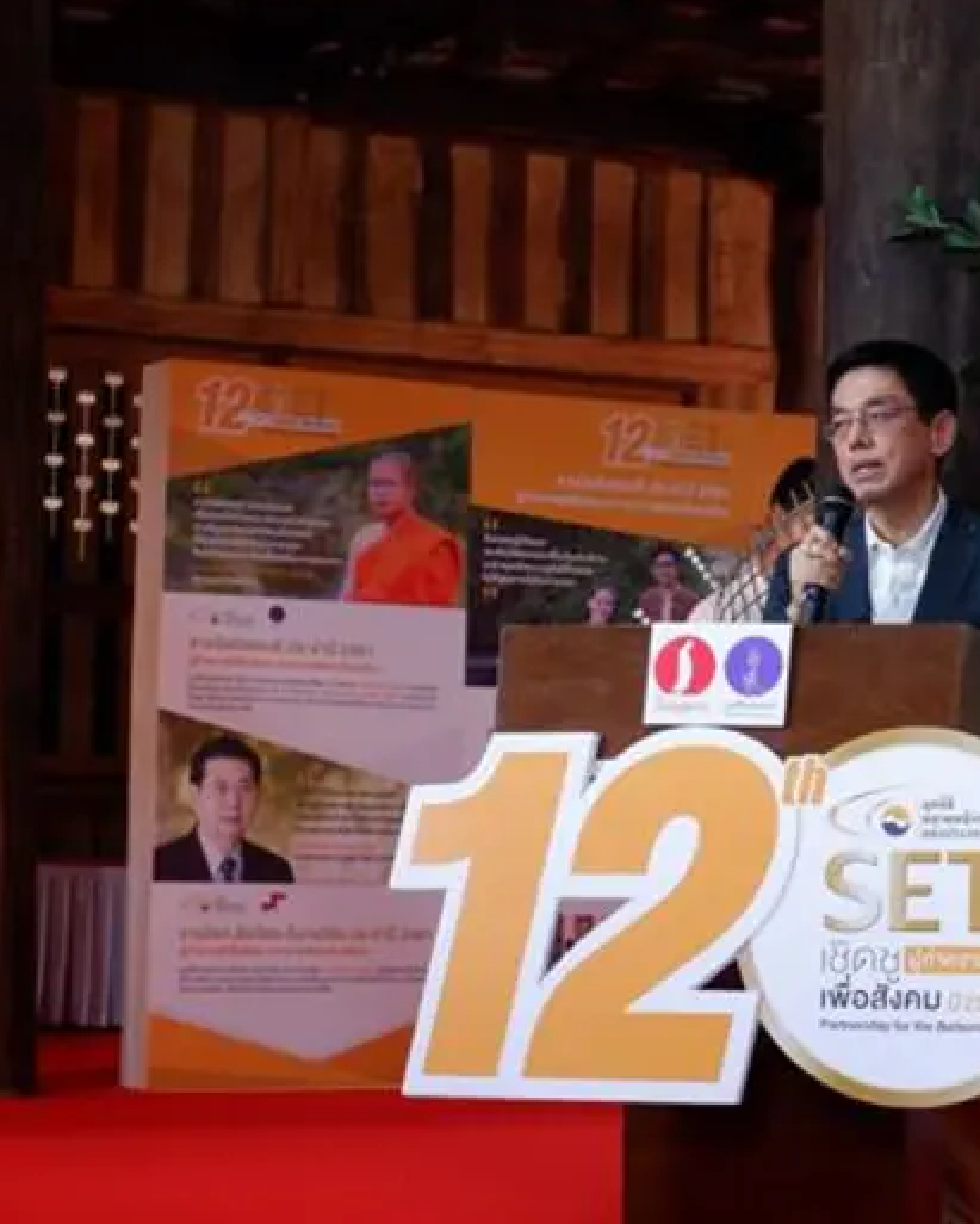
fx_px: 3514
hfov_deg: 15.7
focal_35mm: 97
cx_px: 815
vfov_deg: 19.7
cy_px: 608
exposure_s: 1/70
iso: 1250
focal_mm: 45
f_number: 5.6
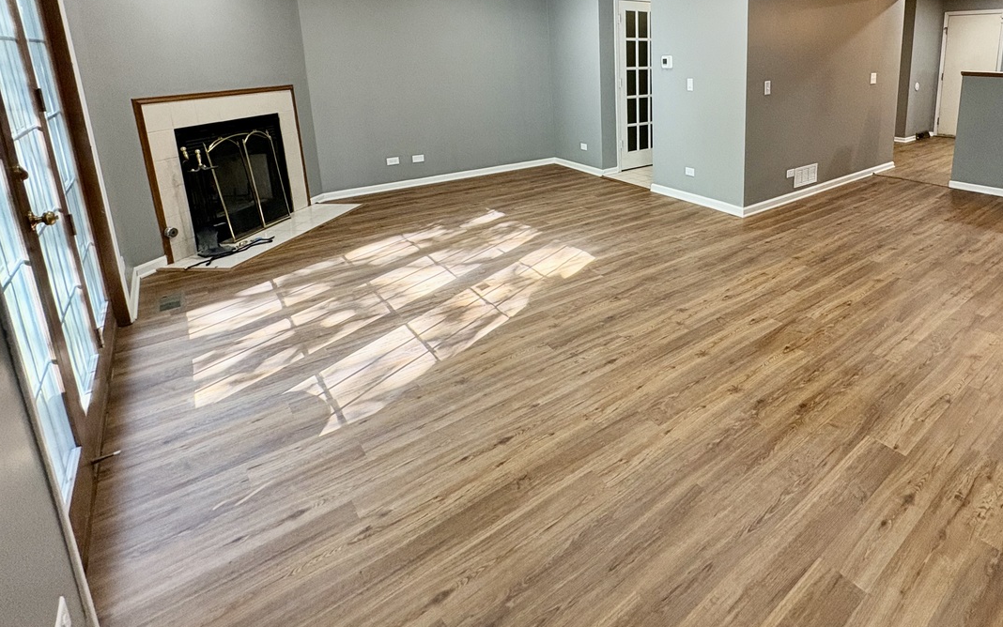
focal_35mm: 20
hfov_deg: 81.9
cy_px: 162
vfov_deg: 56.9
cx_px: 675
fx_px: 547
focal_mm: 2.22
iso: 250
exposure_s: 1/60
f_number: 2.2
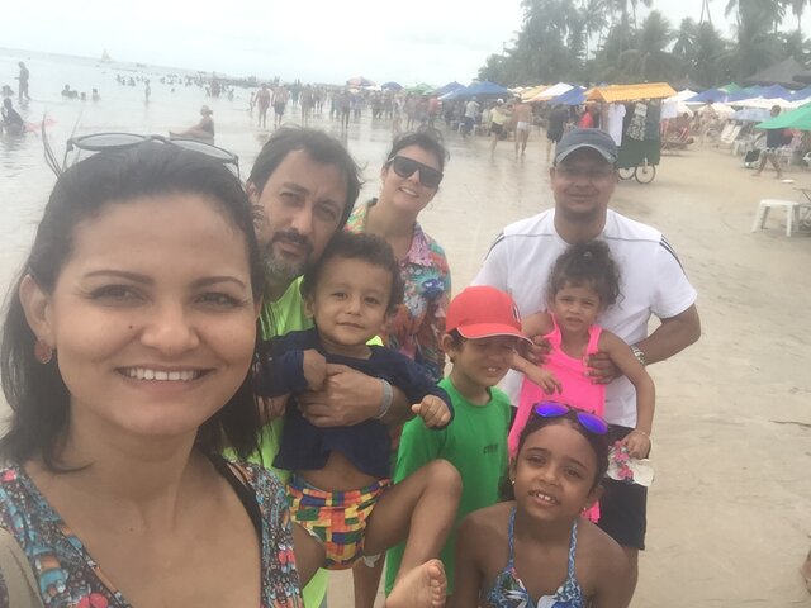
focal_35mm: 31
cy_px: 304
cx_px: 406
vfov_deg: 45.4
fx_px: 726
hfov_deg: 58.4
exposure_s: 1/1238
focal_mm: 2.65
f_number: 2.2
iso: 32
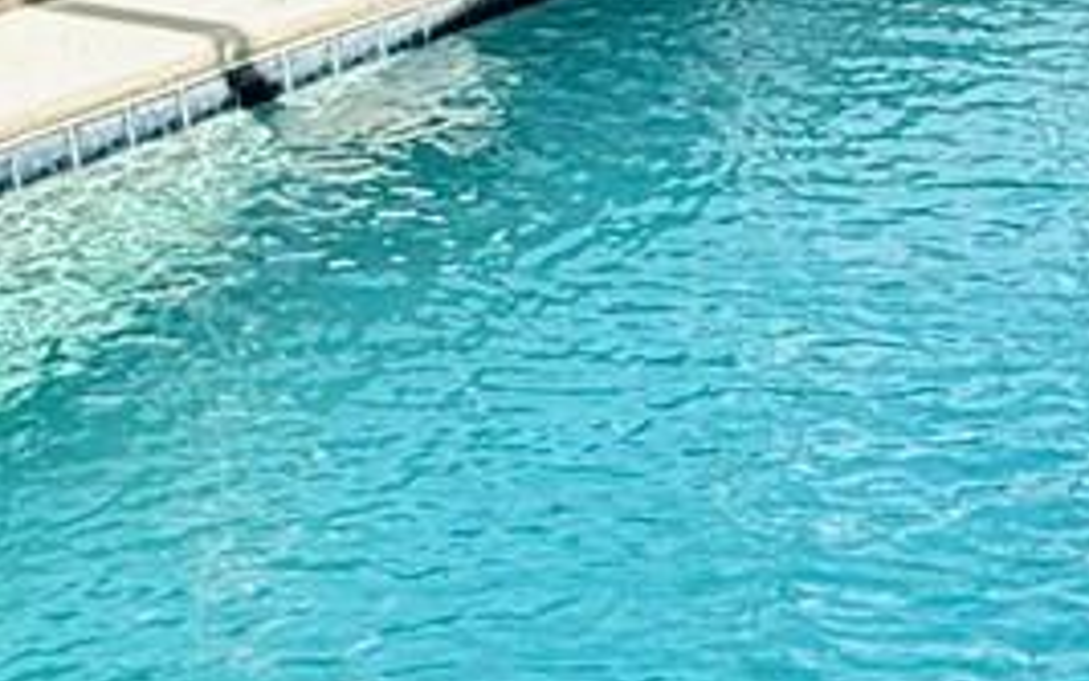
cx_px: 905
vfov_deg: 14.7
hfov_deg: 22.9
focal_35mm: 89
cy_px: 290
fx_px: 2642
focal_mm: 2.22
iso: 64
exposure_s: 1/115
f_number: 2.2
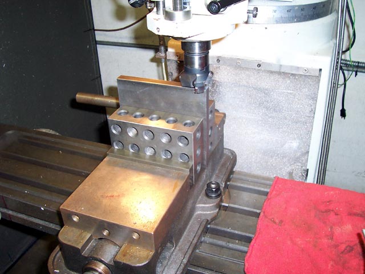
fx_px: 390
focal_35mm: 37
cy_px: 137
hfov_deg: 50.1
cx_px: 182
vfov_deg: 38.7
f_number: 2.8
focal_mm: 5.6
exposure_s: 1/60
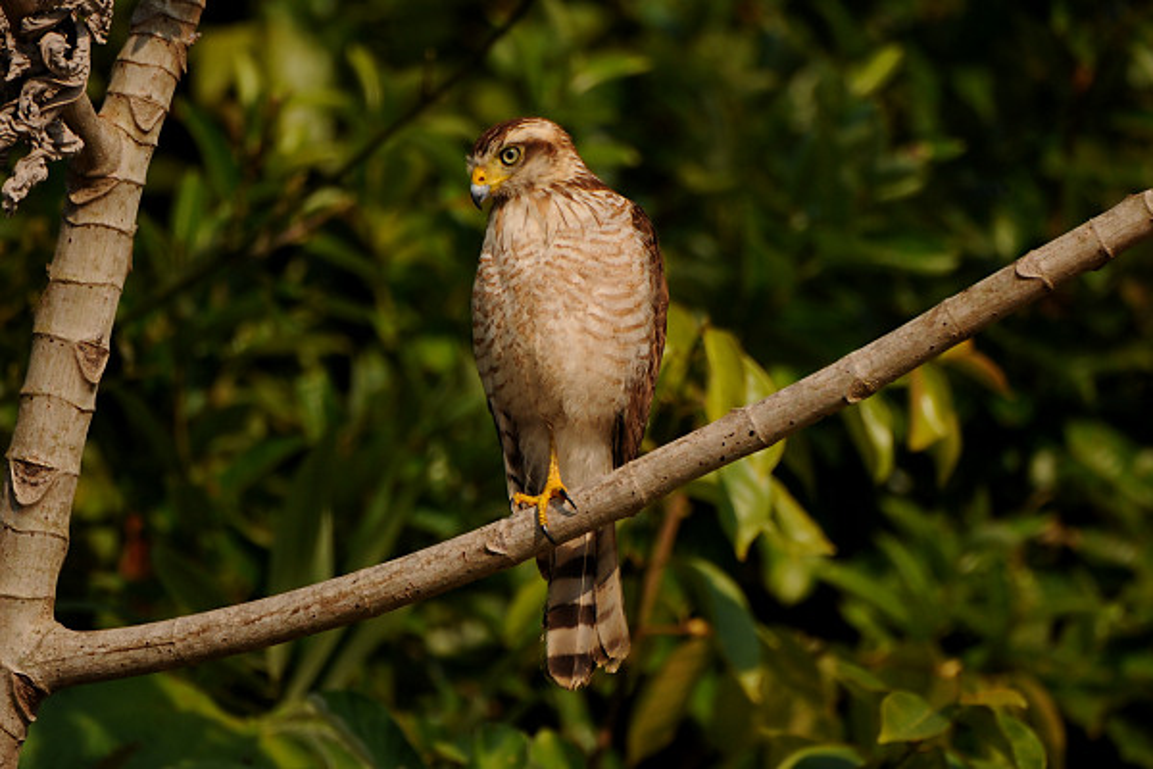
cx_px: 576
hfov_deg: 3.4
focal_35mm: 600
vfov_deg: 2.3
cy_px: 384
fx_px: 19215
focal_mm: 400
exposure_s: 1/2000
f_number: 4
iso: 200
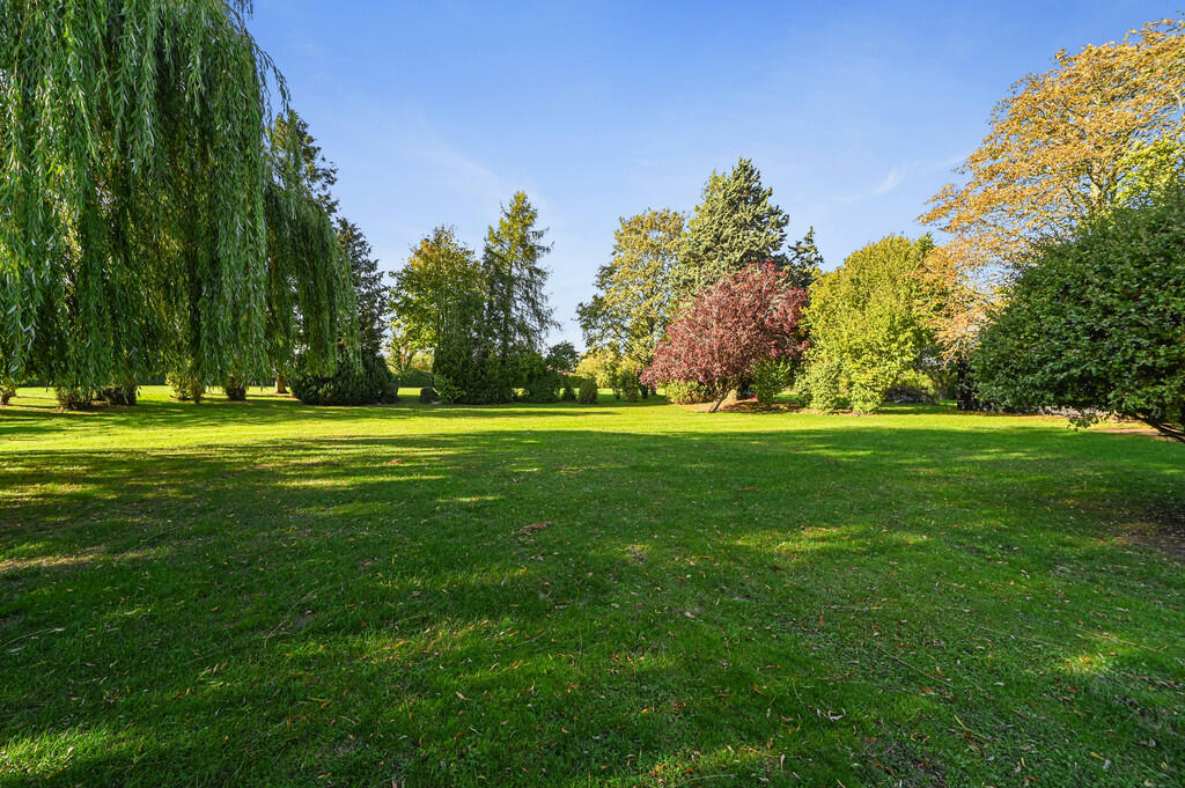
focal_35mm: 14
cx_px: 592
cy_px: 394
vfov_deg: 81.1
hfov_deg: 104.3
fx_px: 460
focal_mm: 14
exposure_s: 1/320
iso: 500
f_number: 8
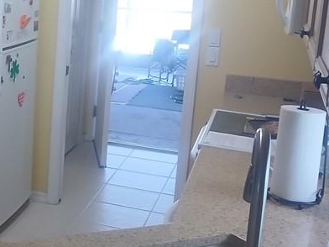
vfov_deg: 21.6
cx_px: -10
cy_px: 89
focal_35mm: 68
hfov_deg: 26.8
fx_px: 646
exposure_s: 1/60
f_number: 1.8
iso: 250
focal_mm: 3.98
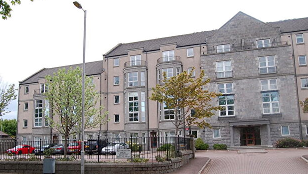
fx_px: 261
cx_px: 156
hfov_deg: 61.0
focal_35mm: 32
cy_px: 109
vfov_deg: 36.5
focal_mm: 18
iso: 200
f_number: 7.1
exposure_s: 1/200
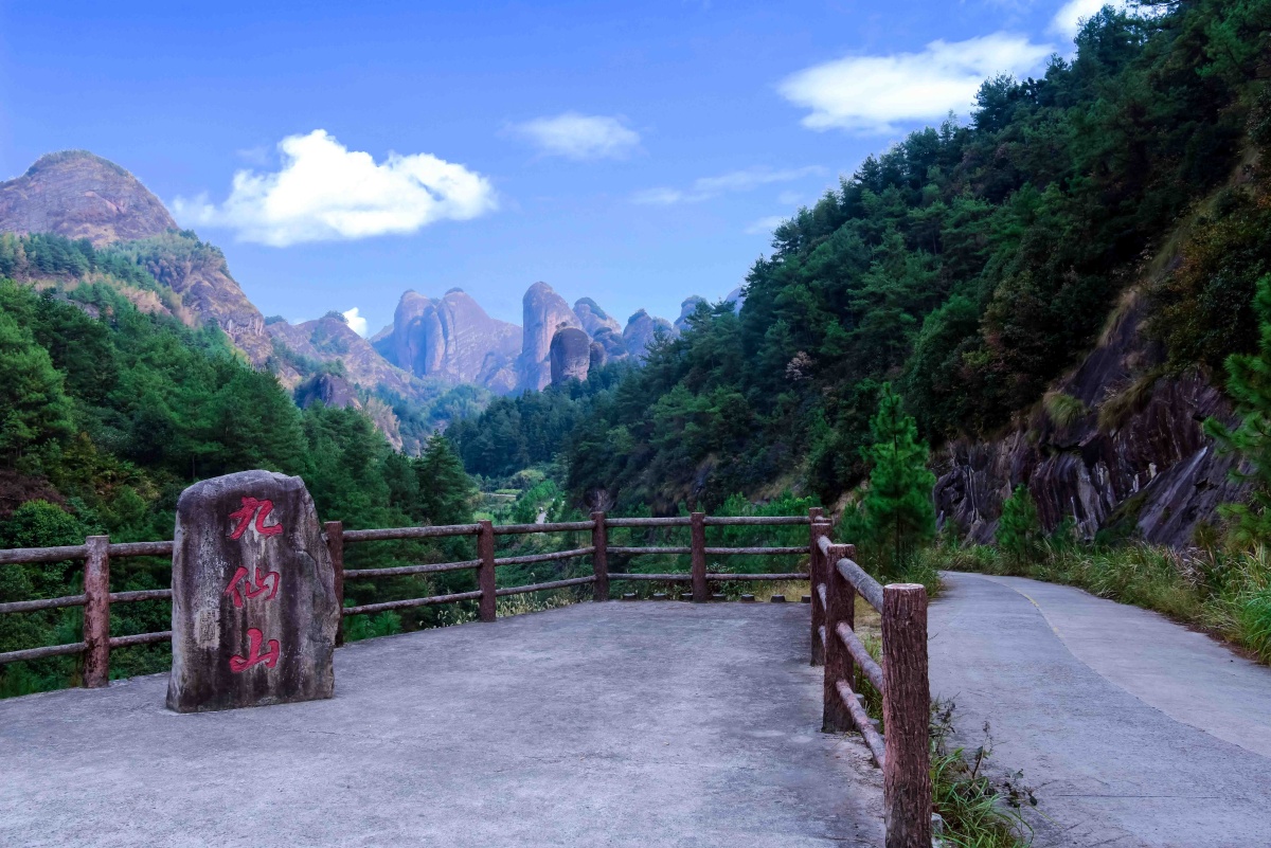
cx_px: 636
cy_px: 424
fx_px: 1095
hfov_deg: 60.3
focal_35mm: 31
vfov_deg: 42.4
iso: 720
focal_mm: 31
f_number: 14
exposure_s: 1/160
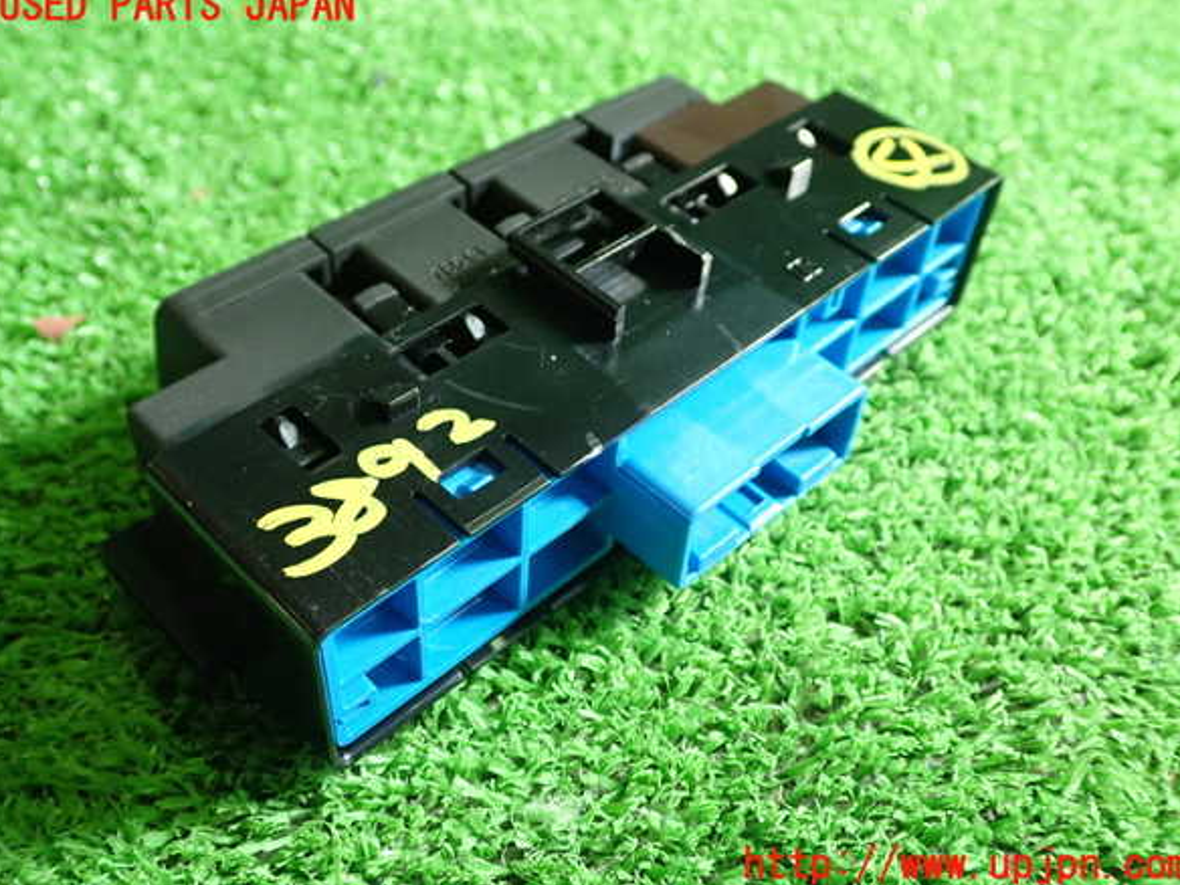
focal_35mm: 37
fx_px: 1261
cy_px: 436
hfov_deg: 50.1
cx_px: 594
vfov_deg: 38.7
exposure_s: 1/40
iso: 320
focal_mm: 6.37
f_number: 2.5
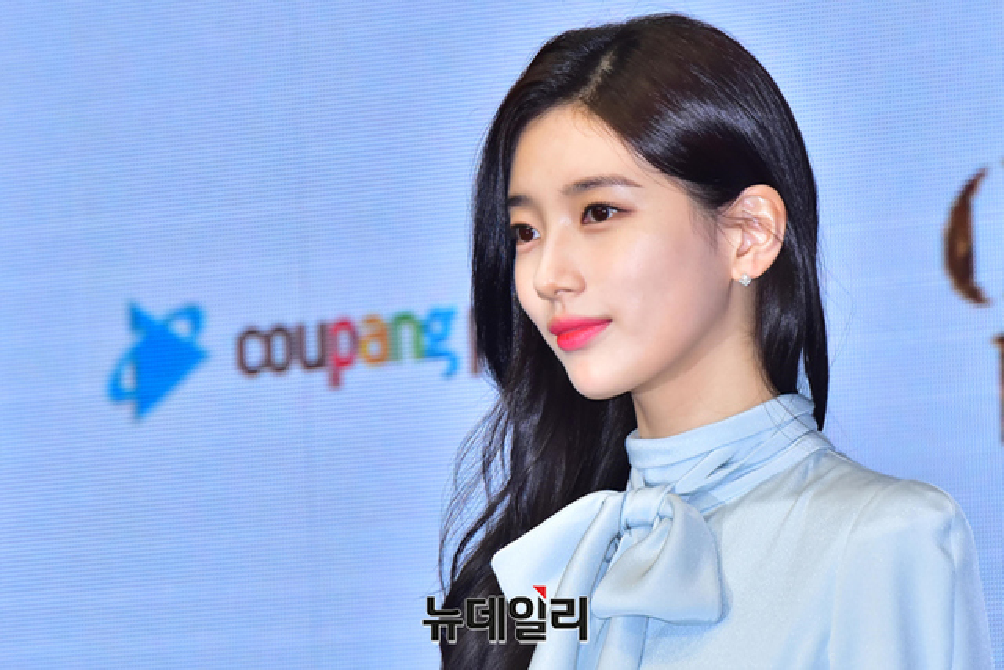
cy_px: 335
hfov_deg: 5.2
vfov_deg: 3.4
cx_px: 502
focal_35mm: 400
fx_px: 11157
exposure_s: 1/250
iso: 1600
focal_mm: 400
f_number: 9
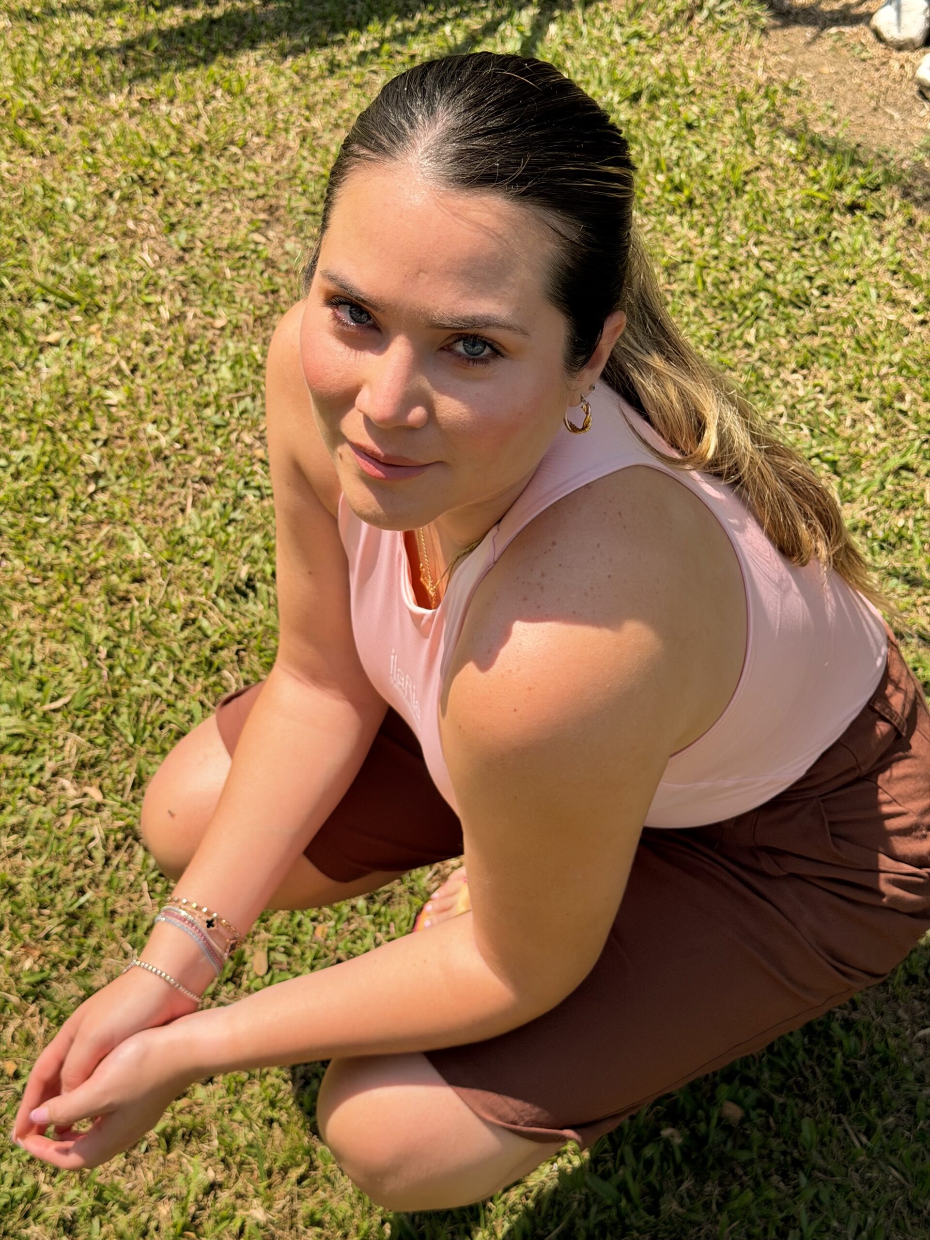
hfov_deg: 30.3
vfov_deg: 39.7
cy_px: 620
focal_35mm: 48
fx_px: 1719
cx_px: 465
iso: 64
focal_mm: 6.76
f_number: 1.78
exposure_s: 1/3226
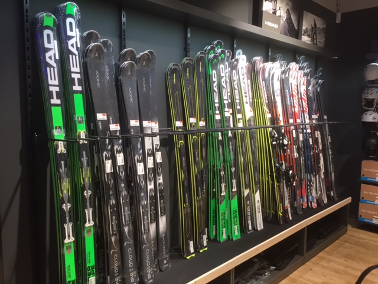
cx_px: 189
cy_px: 142
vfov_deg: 48.2
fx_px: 317
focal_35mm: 29
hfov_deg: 61.7
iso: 50
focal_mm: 4.15
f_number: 2.2
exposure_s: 1/33
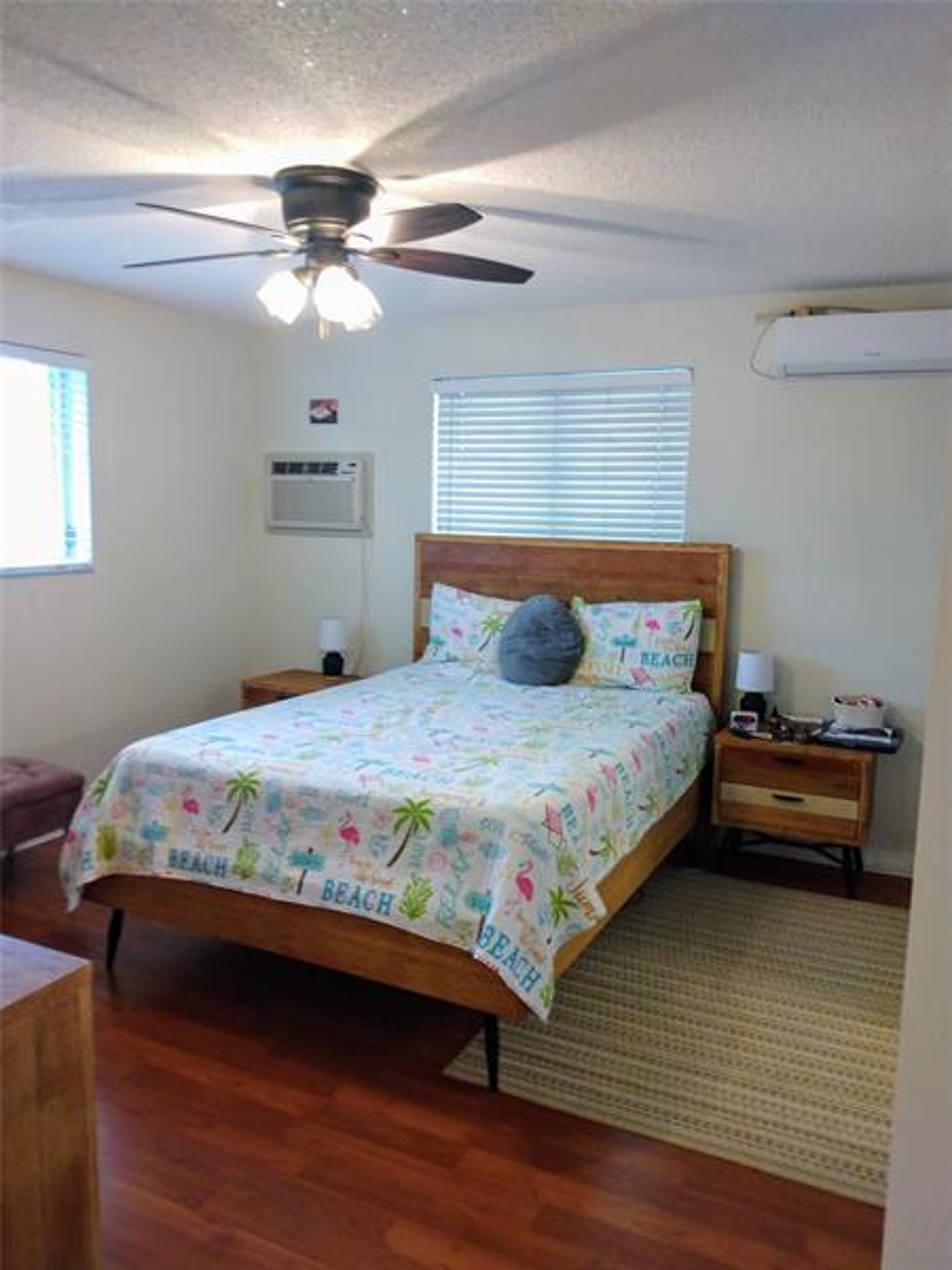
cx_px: 476
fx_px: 733
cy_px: 635
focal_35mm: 20
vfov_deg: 81.7
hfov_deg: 66.0
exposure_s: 1/30
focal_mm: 3.54
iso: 294
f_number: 2
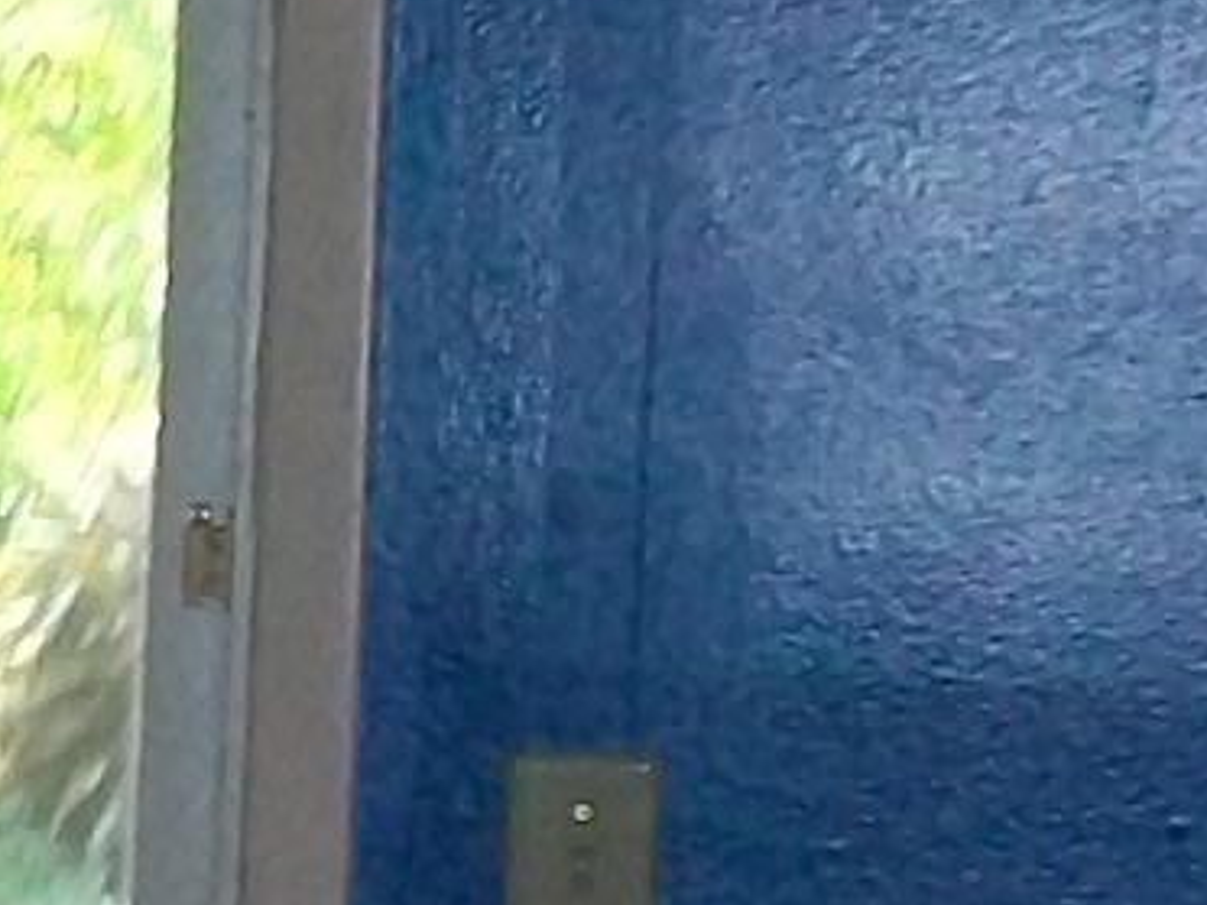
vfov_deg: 6.6
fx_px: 7776
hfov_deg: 7.8
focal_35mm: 223
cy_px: 1440
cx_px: -2339
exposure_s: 1/60
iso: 160
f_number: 2.8
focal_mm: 5.7
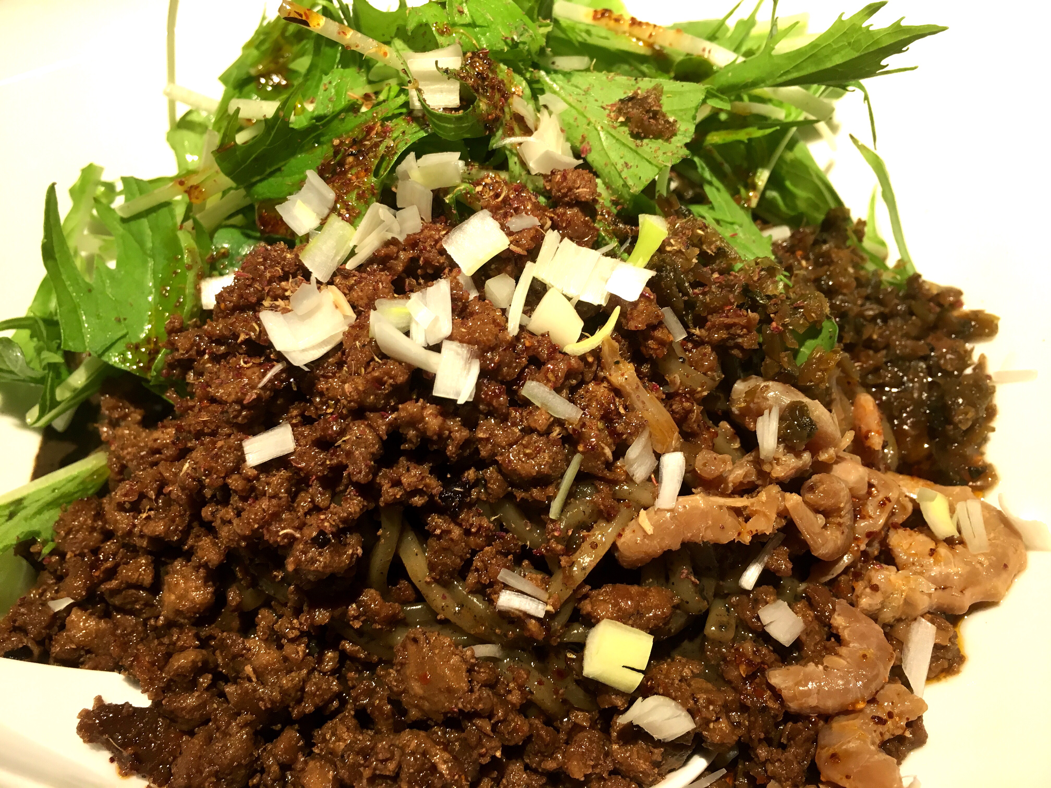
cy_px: 394
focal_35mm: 29
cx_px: 526
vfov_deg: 48.2
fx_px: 880
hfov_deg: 61.7
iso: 32
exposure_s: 1/30
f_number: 2.2
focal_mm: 4.15
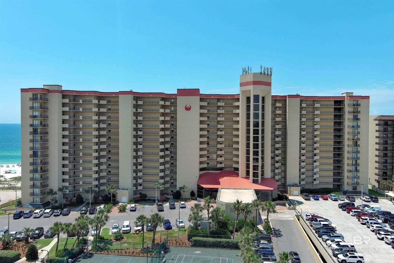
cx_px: 197
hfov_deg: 63.7
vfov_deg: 45.0
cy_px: 132
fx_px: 317
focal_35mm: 29
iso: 100
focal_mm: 10.57
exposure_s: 1/1250
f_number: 6.3
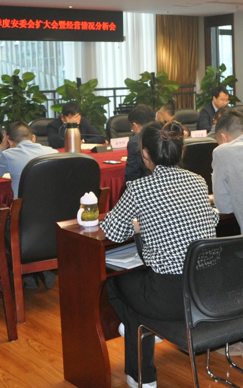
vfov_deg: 33.0
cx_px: 236
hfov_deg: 20.7
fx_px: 646
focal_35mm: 61
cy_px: 112
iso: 800
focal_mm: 18
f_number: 3.5
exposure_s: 1/125
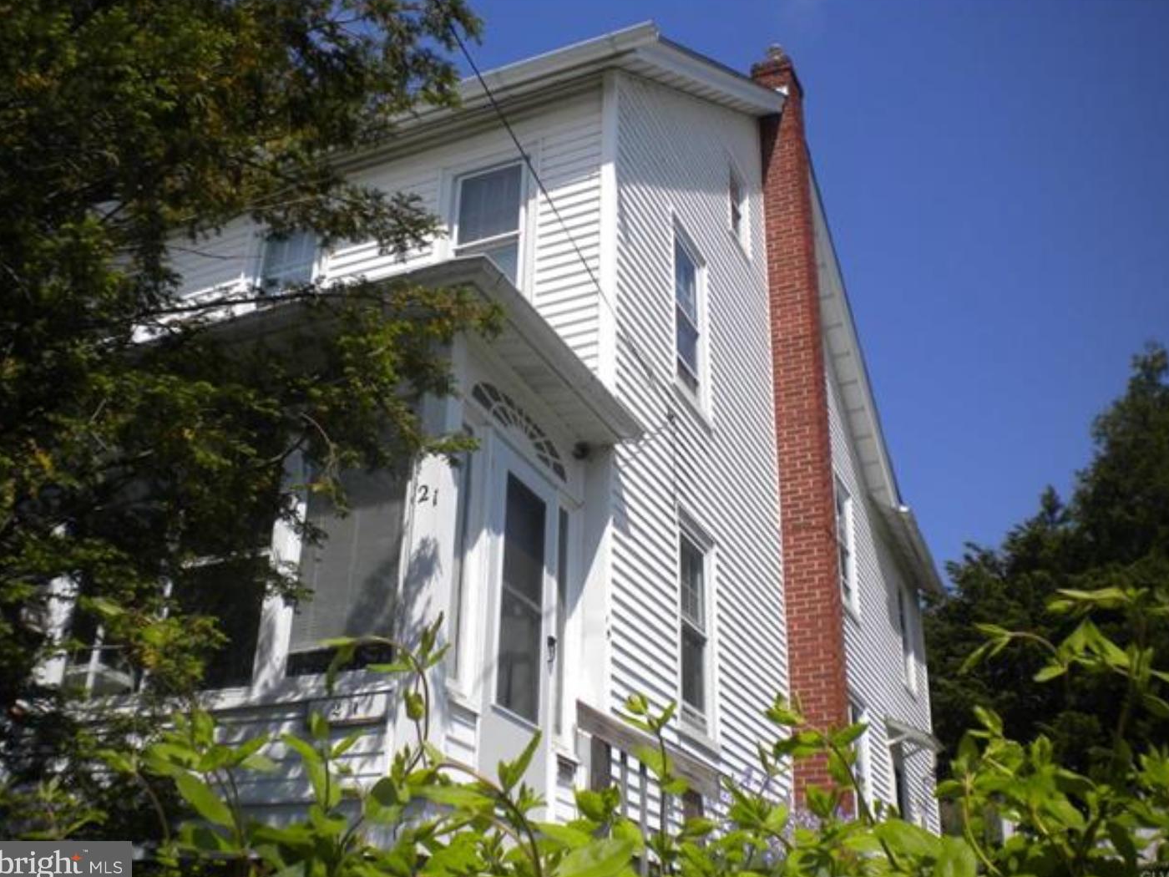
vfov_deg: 39.7
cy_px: 438
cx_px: 587
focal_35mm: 36
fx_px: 1216
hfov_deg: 51.4
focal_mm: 6.3
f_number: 4.6
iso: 80
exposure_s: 1/850
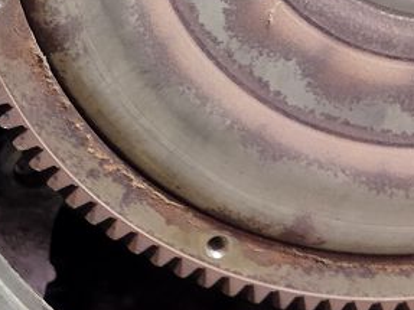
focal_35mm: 113
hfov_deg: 15.1
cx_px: -329
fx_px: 1351
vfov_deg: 13.0
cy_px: 52
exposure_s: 1/25
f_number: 1.79
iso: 334
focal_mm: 4.71
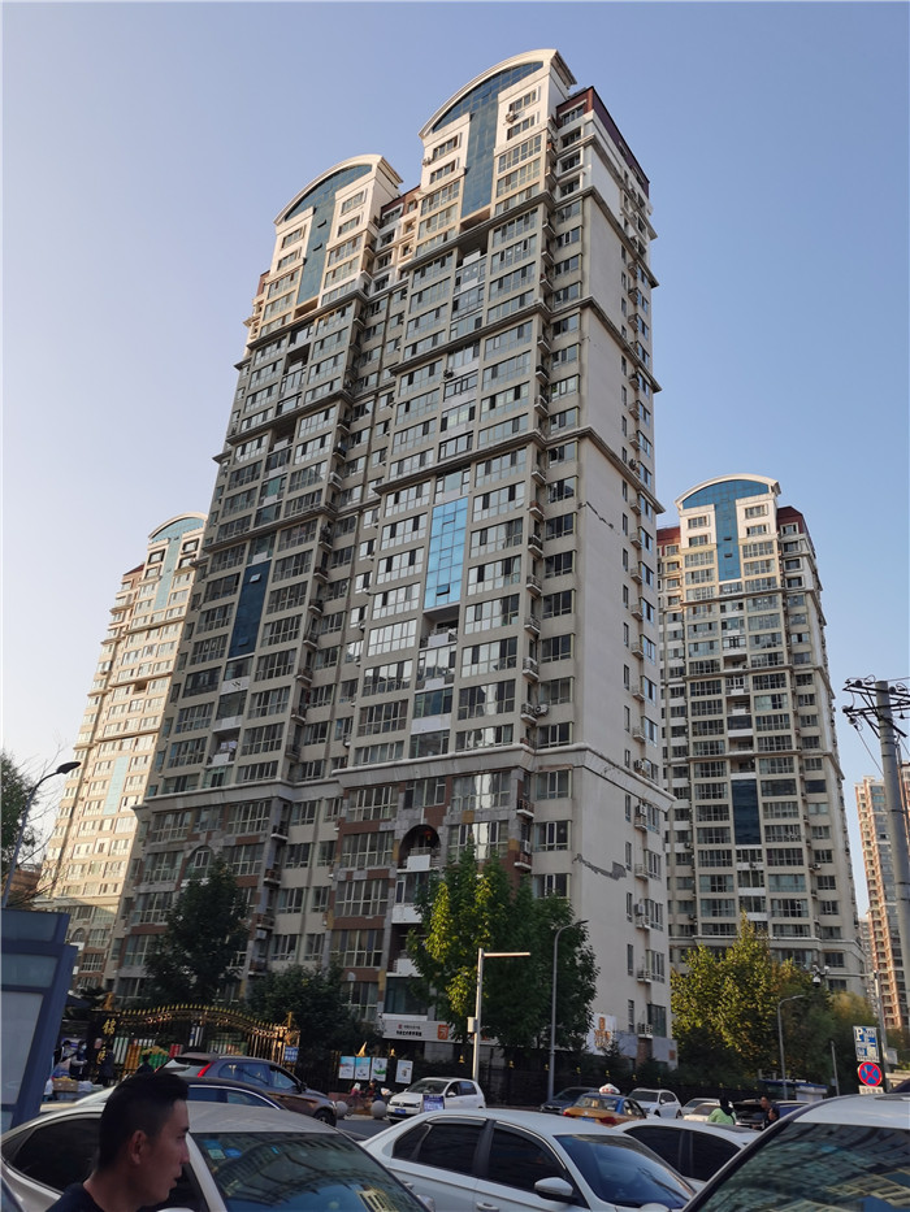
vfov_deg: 65.3
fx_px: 946
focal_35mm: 27
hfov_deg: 51.4
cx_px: 455
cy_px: 606
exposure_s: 1/1290
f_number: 1.8
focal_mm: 5.58
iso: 50
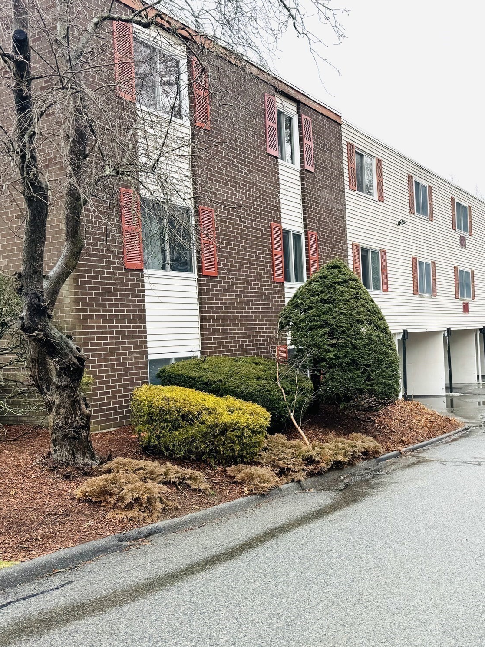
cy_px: 330
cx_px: 394
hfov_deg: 41.0
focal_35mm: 33
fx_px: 616
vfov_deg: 55.3
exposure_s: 1/995
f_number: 1.78
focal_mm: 6.86
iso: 80
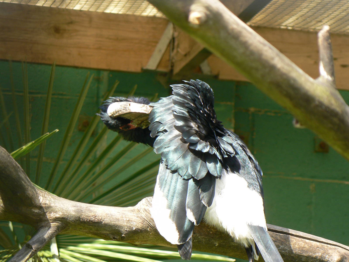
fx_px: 1795
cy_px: 131
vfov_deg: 8.3
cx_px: 174
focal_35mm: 178
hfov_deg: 11.1
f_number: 4.5
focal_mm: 29.7
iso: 80
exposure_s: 1/100
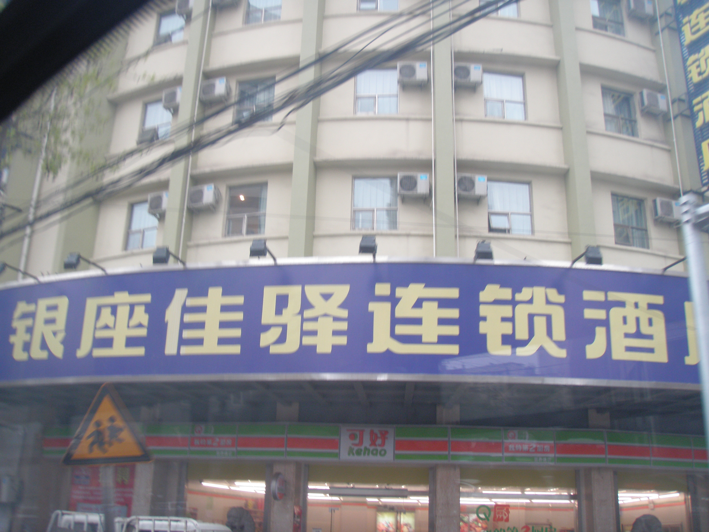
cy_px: 266
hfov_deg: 49.0
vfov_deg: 37.7
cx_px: 354
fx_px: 778
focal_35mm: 38
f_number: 3.5
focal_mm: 6.7
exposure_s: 1/40
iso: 80
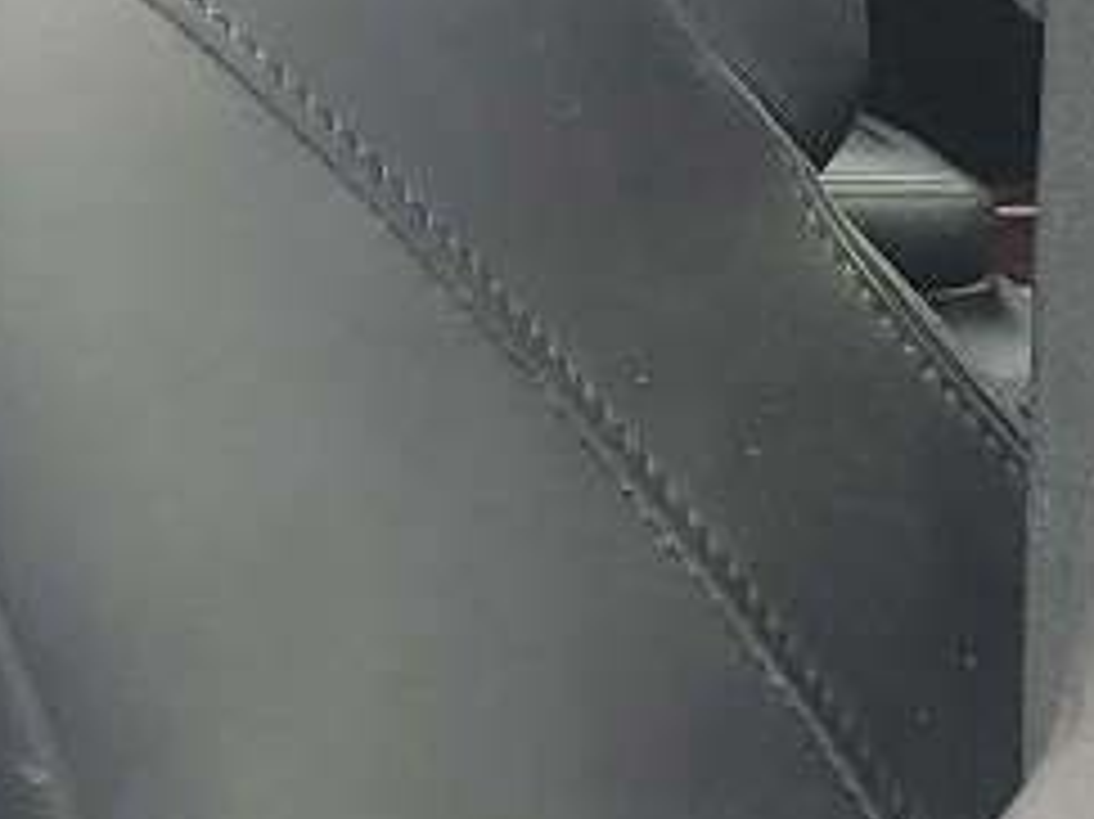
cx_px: -1544
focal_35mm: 171
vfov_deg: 8.7
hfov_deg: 10.1
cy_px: 382
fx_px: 5402
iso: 50
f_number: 1.5
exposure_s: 1/323
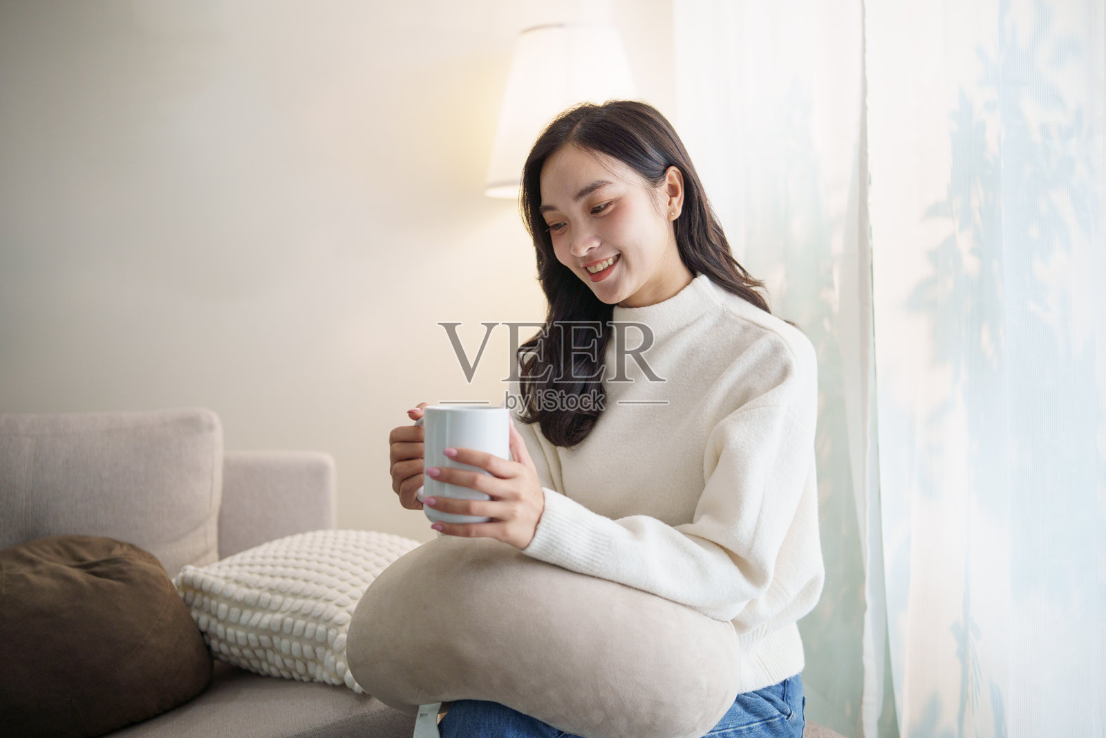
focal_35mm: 40
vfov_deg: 33.0
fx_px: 1244
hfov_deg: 47.9
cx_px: 553
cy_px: 369
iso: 250
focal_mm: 27
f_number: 1.2
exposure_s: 1/640
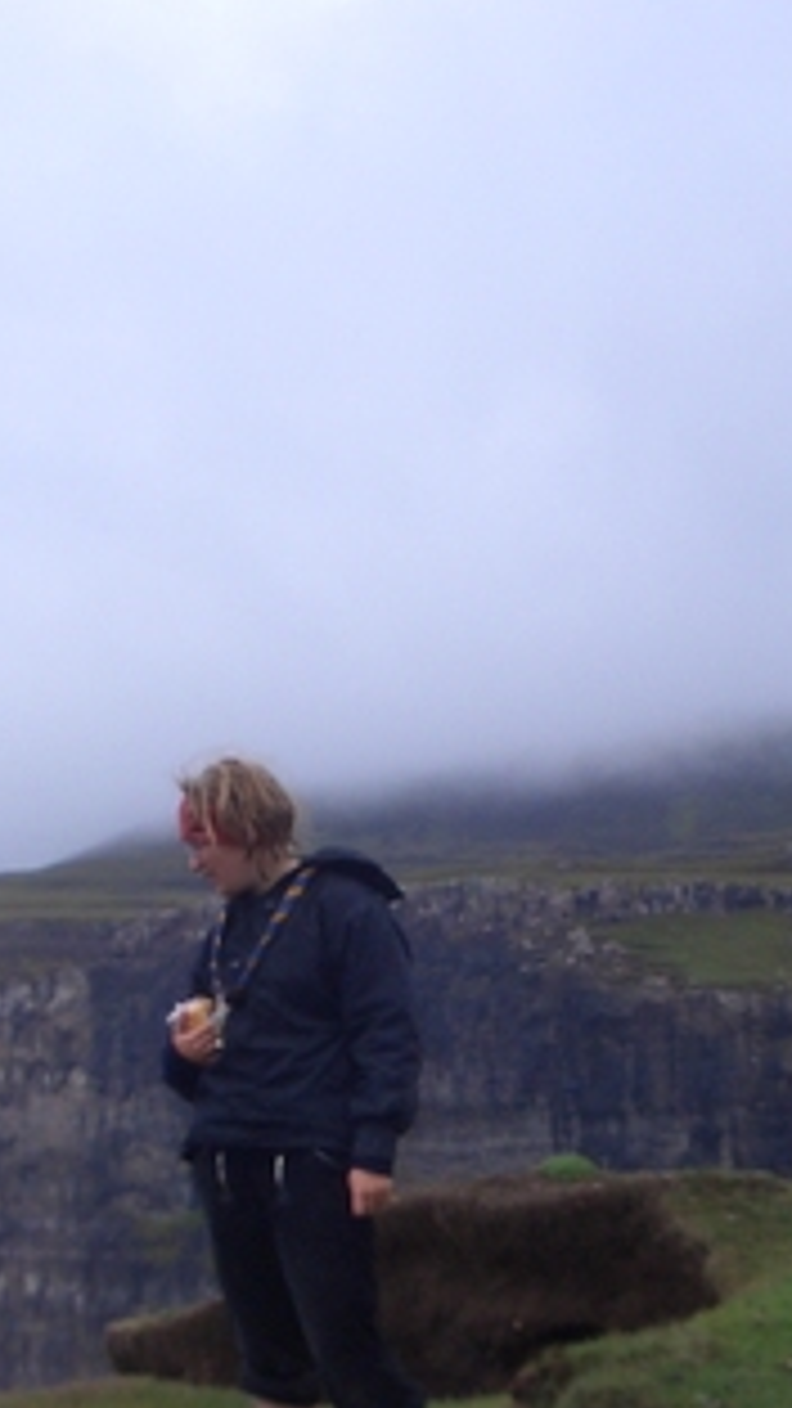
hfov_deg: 16.5
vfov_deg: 28.8
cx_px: 324
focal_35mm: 73
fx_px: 2726
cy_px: 954
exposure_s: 1/640
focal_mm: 5.8
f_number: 4.3
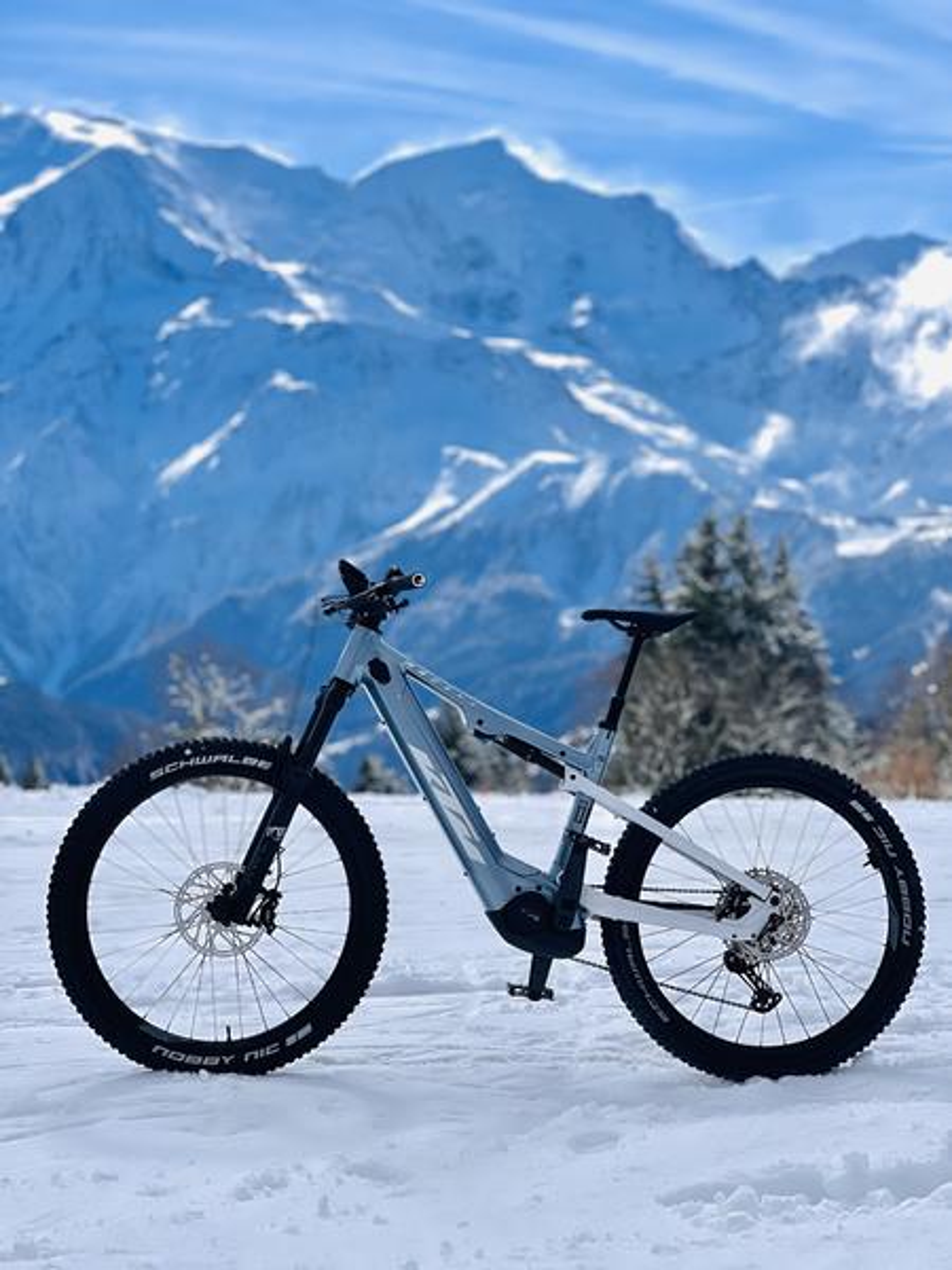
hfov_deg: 19.1
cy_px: 635
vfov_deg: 25.3
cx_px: 476
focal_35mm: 77
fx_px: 2824
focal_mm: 9
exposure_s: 1/2421
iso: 32
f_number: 2.8
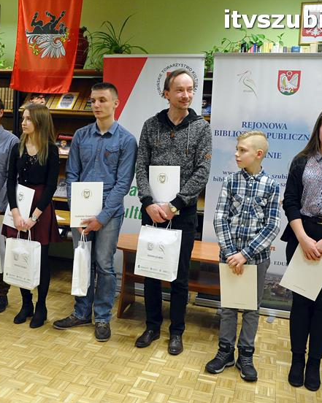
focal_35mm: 39
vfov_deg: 46.9
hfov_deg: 37.2
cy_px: 203
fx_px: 465
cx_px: 78
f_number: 5
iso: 2000
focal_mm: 18
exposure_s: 1/100
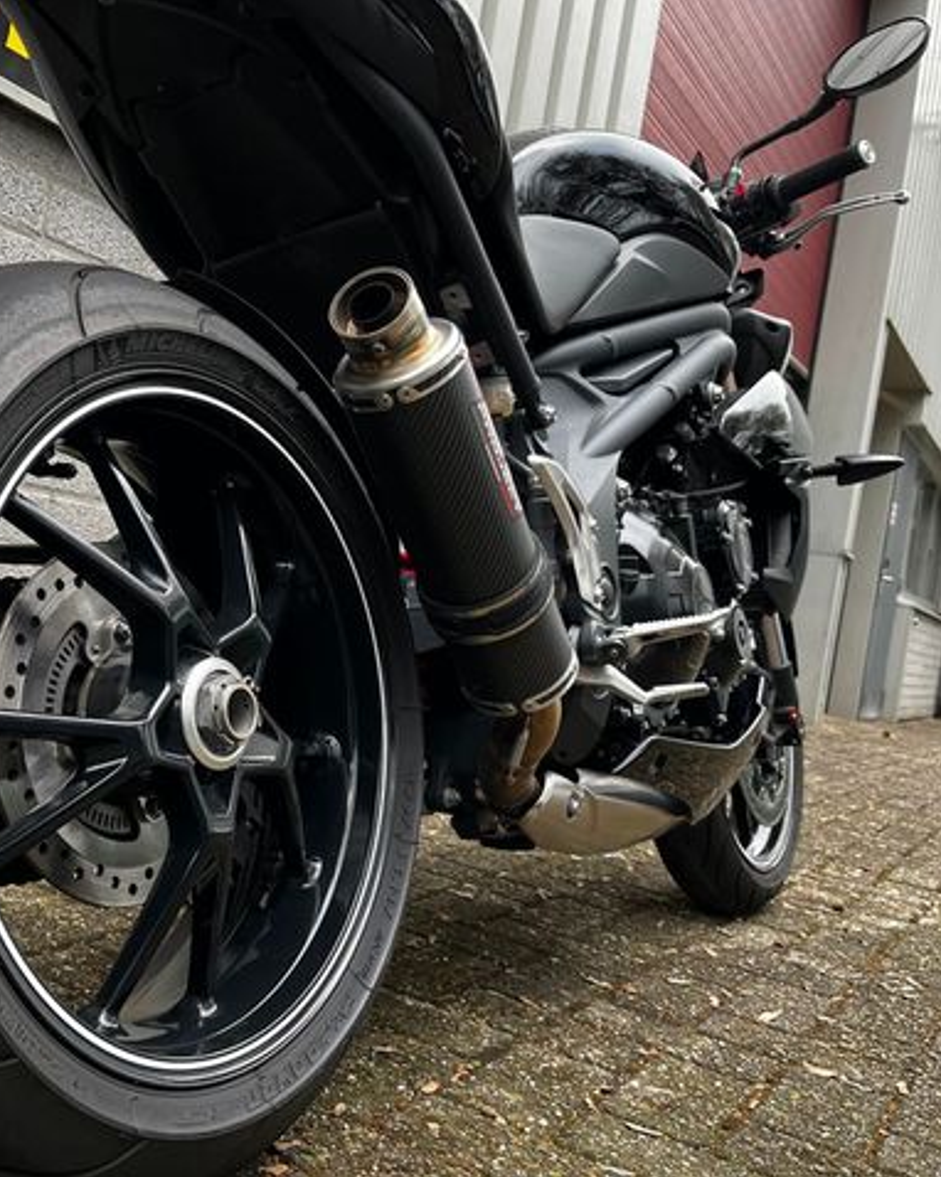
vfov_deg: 52.9
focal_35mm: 34
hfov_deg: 42.4
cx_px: 276
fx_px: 1184
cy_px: 588
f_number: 1.6
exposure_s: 1/121
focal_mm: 5.1
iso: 100
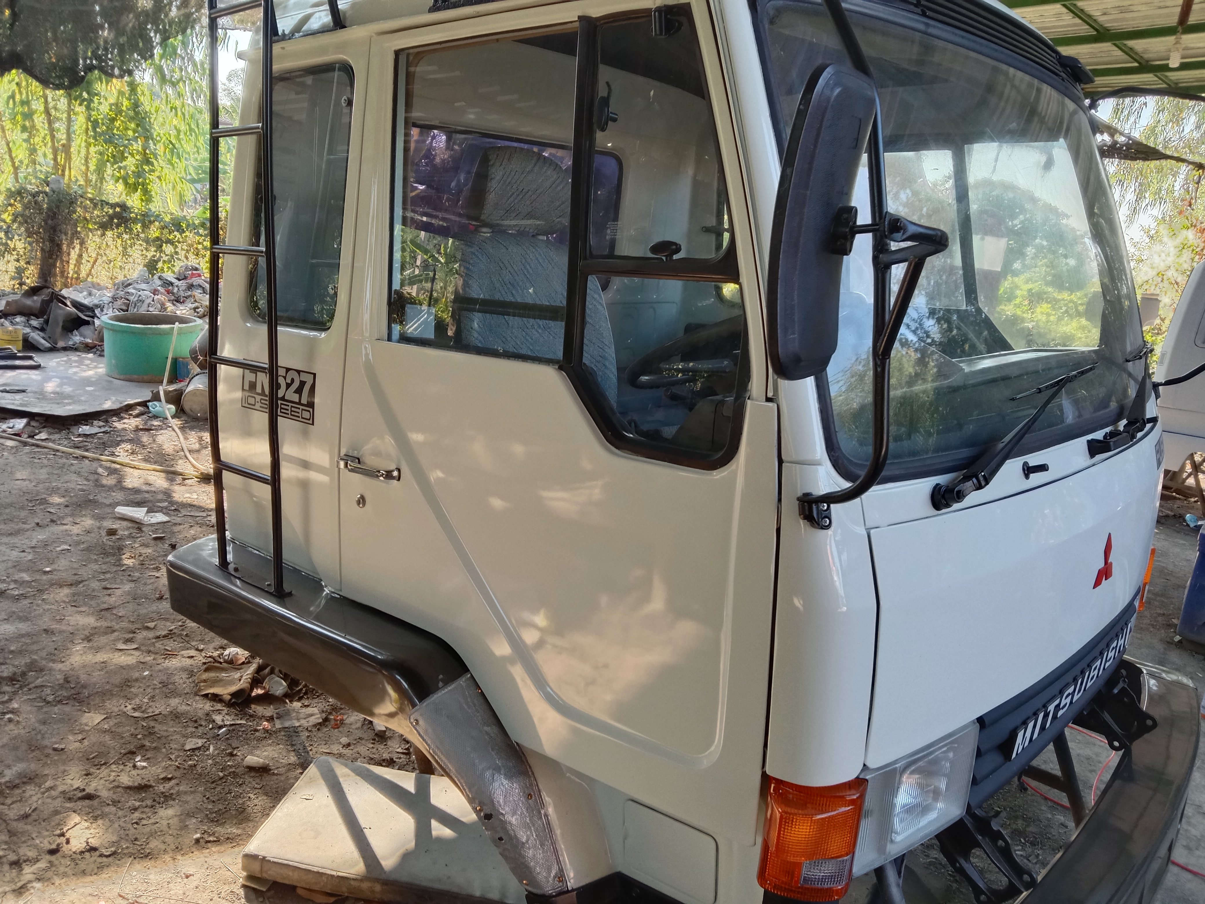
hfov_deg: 67.3
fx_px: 905
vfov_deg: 53.1
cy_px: 452
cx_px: 602
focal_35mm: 26
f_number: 2.2
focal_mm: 3.65
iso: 197
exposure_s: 1/100
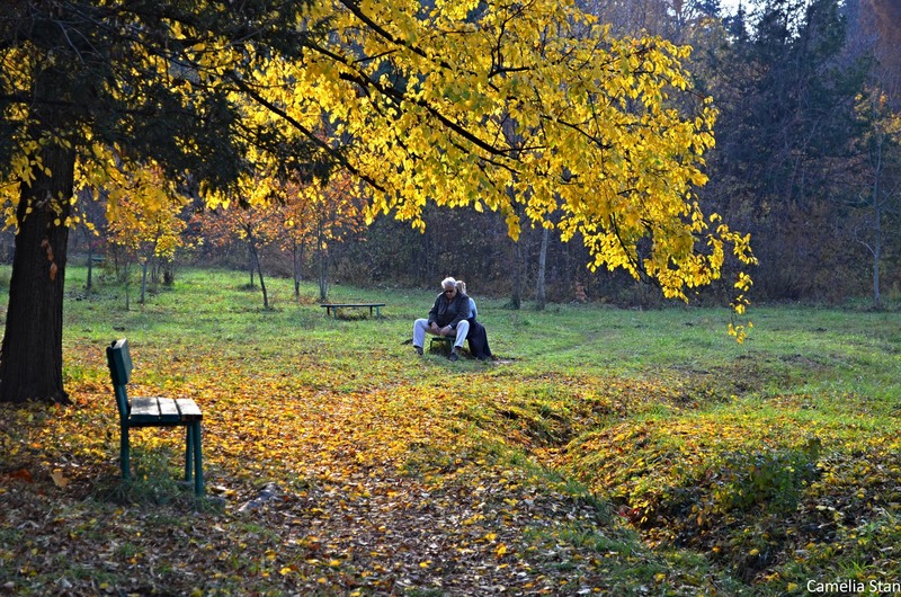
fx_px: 2061
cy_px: 298
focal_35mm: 82
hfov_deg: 24.7
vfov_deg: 16.5
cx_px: 450
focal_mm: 55
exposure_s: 1/80
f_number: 5.6
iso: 100
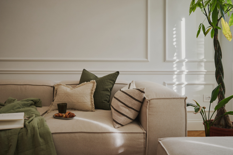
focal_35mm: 31
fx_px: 201
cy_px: 78
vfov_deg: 42.3
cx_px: 116
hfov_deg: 60.3
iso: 400
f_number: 4
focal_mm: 31
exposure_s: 1/125
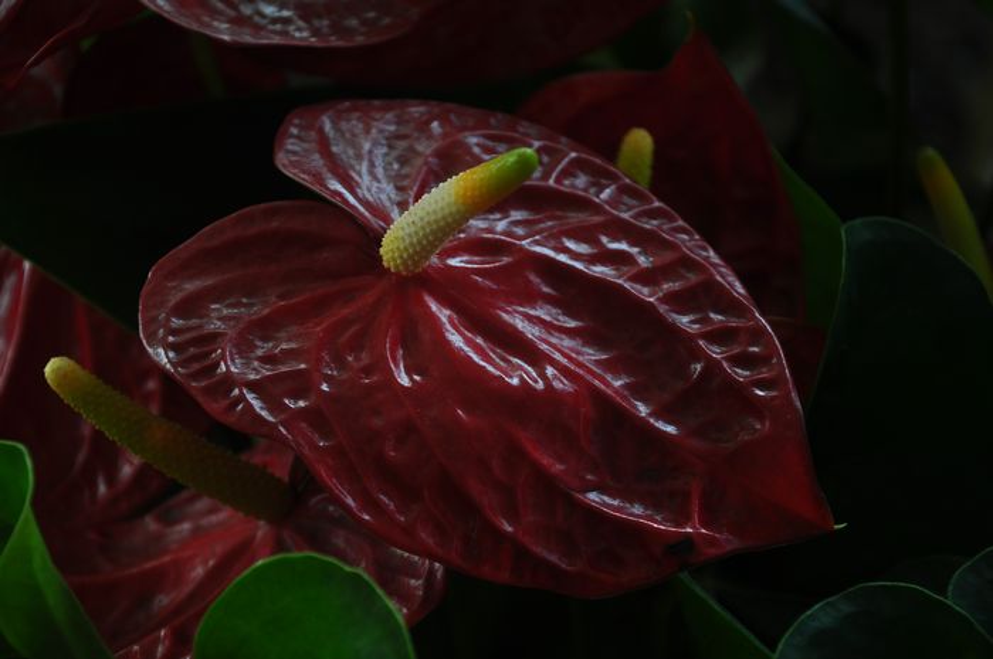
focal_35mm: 105
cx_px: 496
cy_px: 330
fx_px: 2893
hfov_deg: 19.5
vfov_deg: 13.0
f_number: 5.3
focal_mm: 70
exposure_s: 1/30
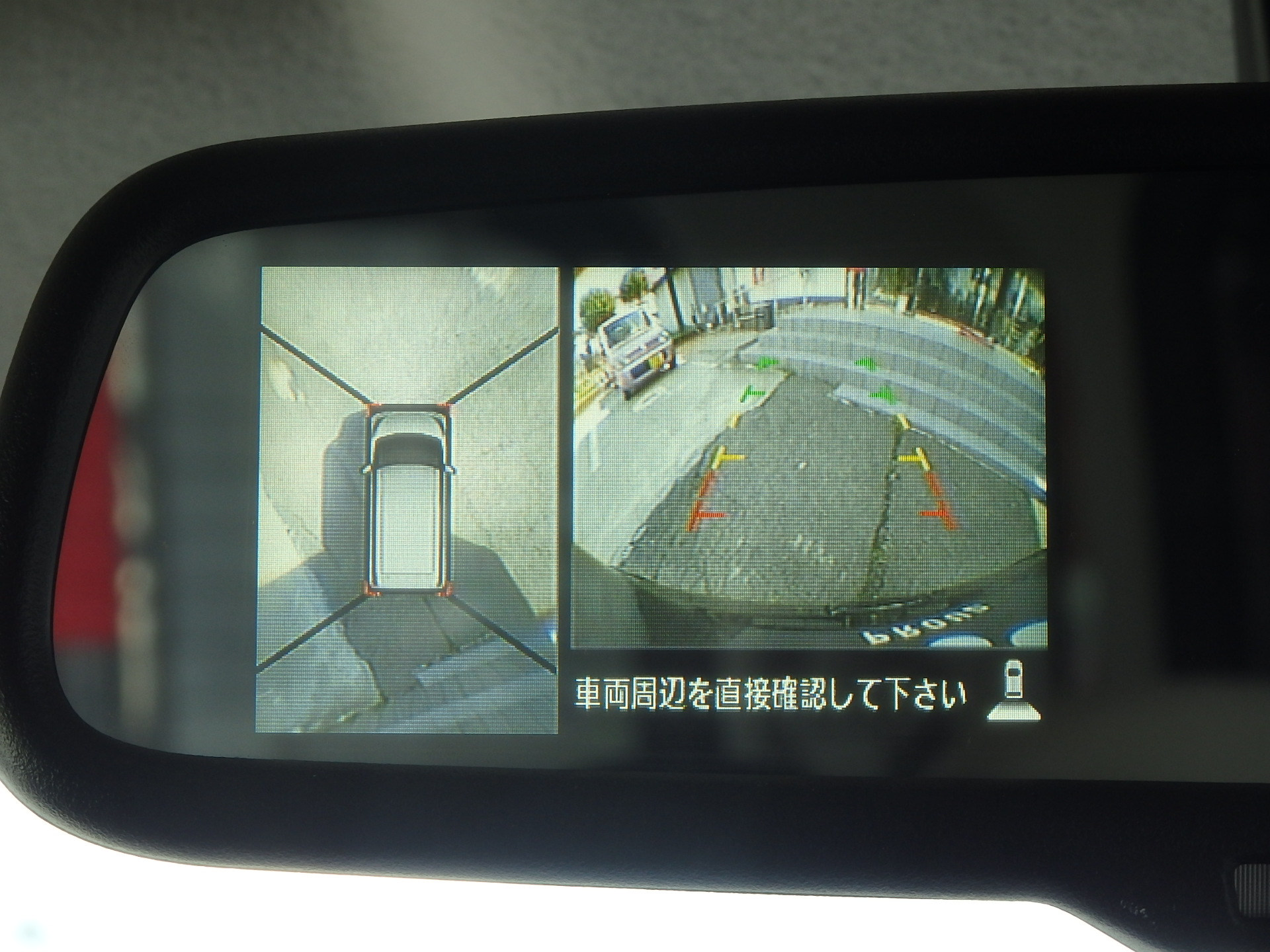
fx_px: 4696
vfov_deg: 11.6
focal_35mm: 128
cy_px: 476
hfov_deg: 15.4
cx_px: 635
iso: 160
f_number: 5.3
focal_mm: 22.9
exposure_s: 1/125
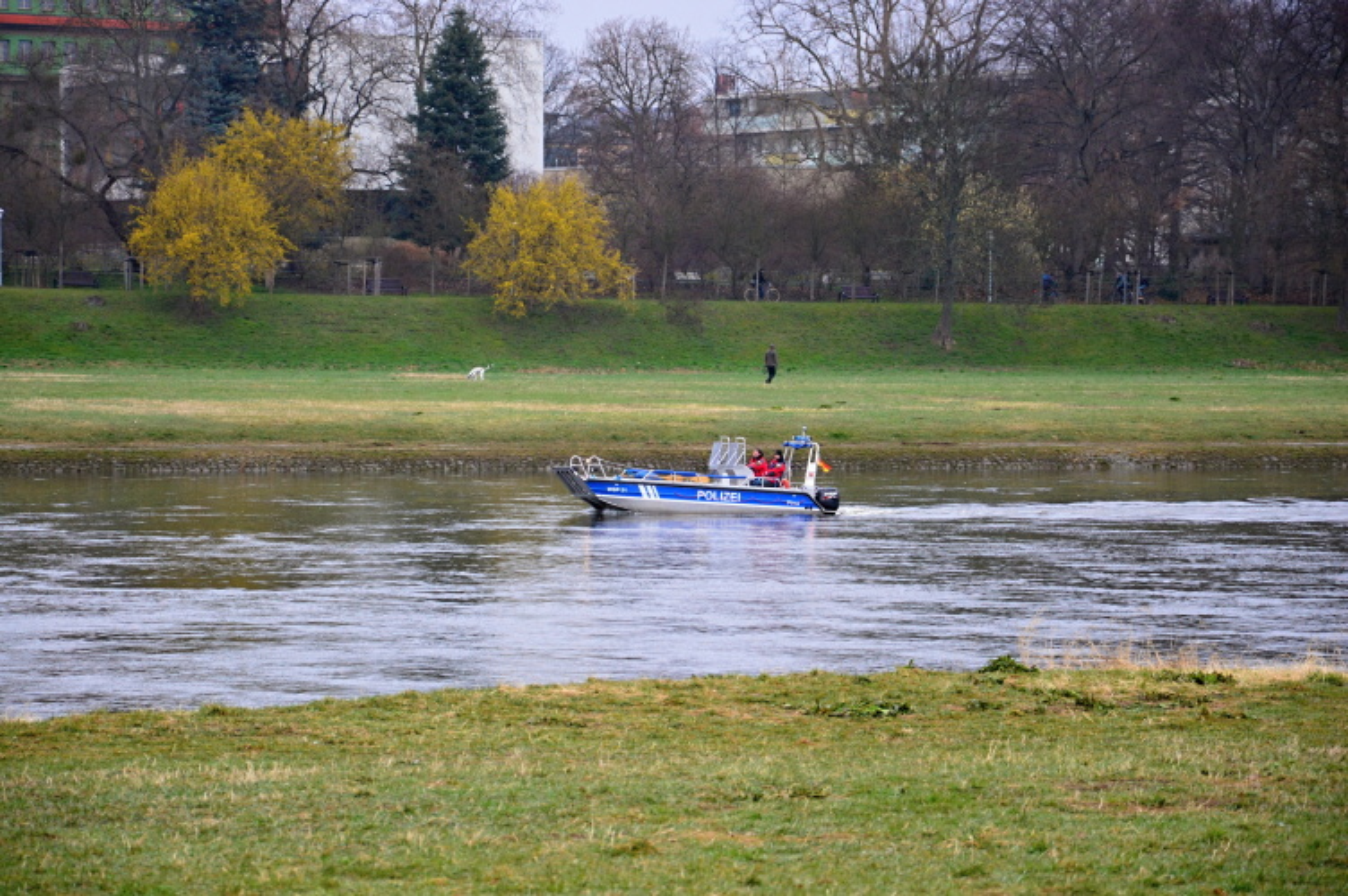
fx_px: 5892
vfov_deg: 8.7
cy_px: 448
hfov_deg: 13.1
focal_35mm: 158
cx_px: 674
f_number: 5.6
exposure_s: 1/160
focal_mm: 105
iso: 800
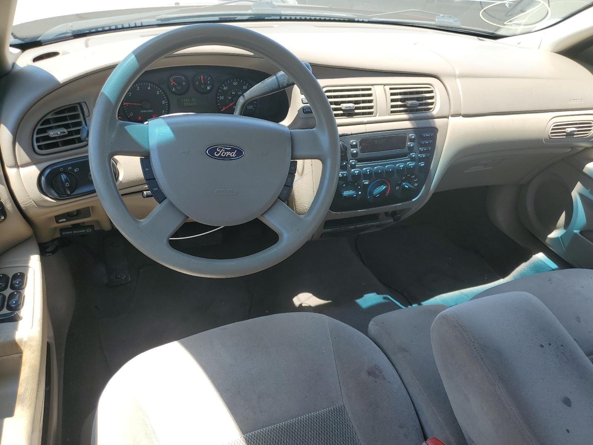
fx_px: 445
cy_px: 222
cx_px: 296
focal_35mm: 26
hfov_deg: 67.3
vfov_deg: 53.1
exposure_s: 1/455
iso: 50
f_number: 1.5
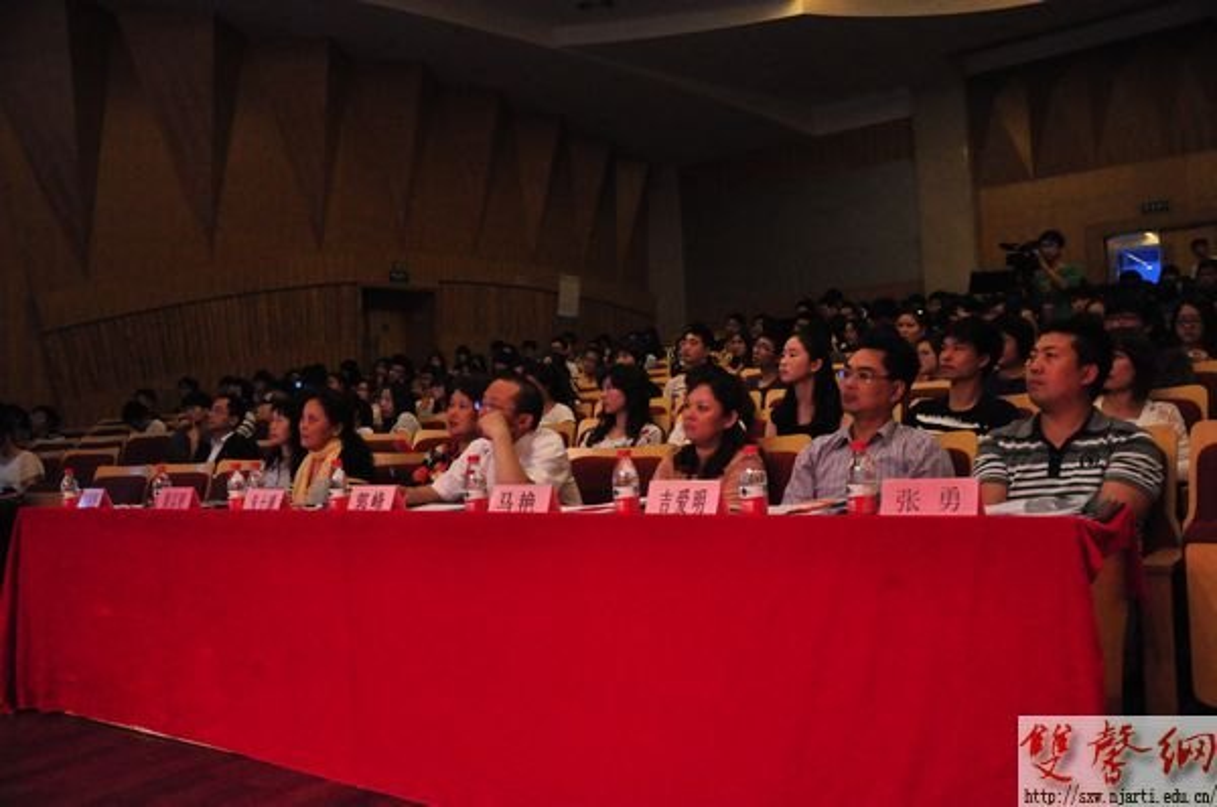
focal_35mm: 32
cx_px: 608
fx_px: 1063
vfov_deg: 41.6
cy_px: 404
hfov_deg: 59.6
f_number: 3.8
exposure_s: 1/125
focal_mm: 21
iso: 3200
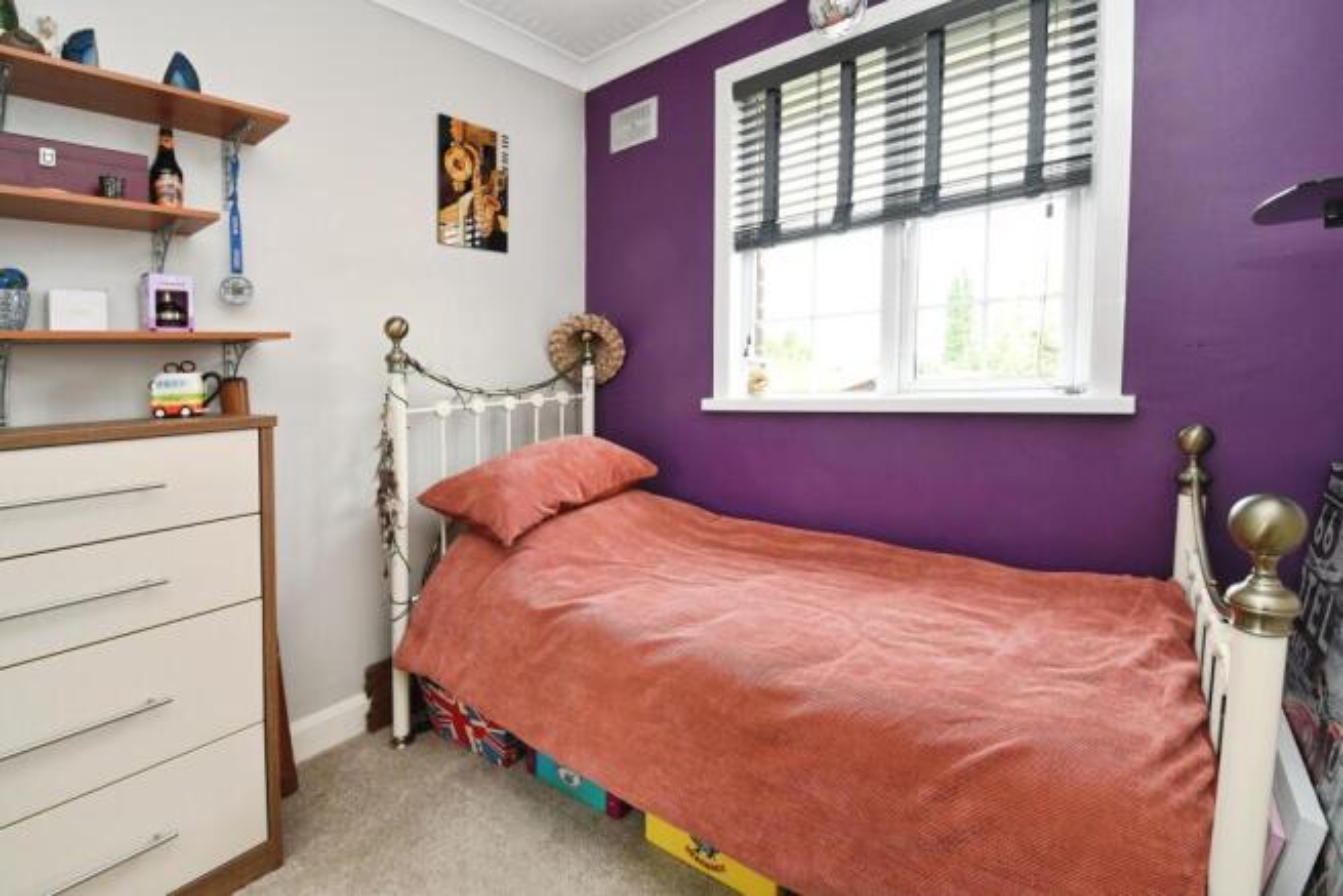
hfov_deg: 100.4
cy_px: 448
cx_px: 672
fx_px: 560
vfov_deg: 77.4
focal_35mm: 15
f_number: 7.1
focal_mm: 10
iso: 800
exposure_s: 1/60
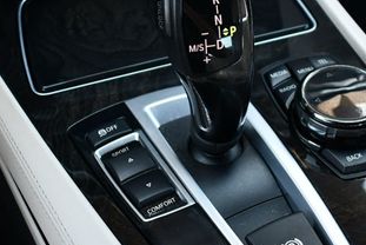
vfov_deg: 18.4
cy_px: 100
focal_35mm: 74
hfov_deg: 27.3
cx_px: 217
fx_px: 753
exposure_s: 1/250
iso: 800
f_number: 3.5
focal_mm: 18
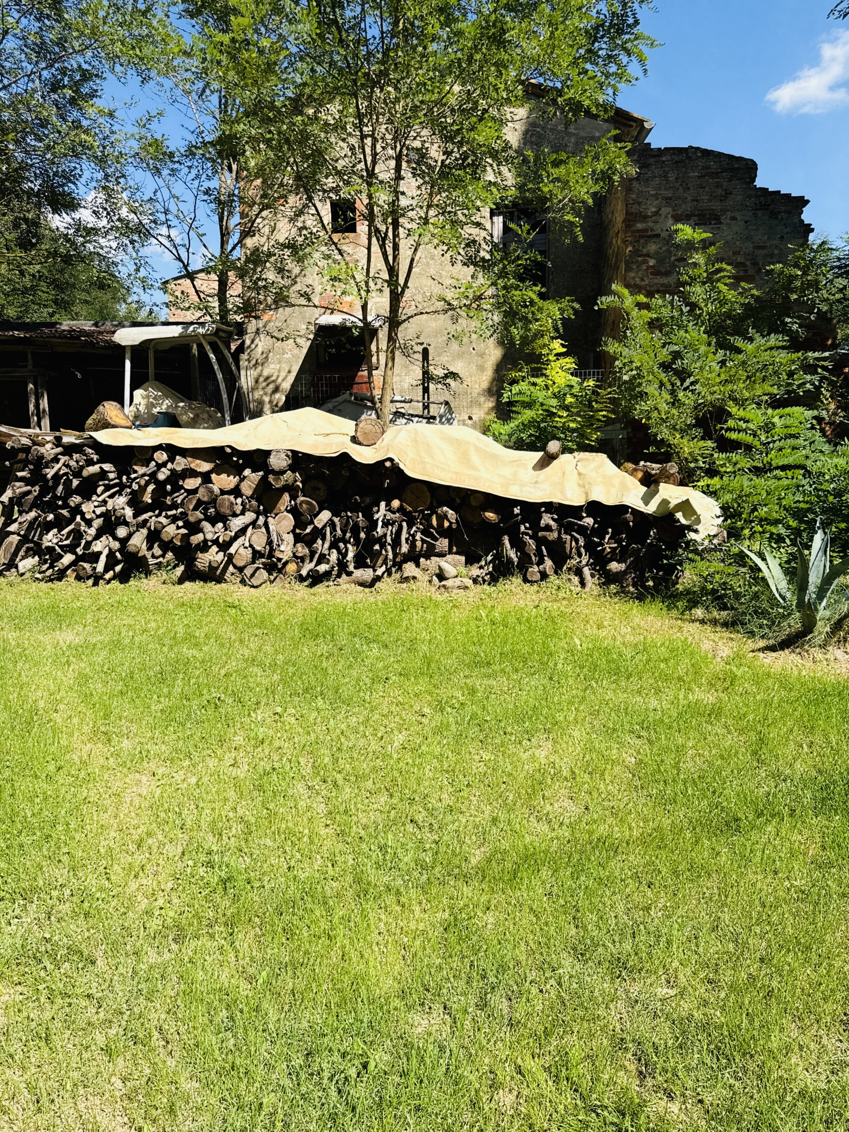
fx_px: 785
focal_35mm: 24
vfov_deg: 71.6
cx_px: 424
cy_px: 566
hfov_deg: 56.8
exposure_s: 1/3279
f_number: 1.78
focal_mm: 6.76
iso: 80
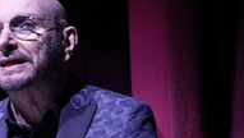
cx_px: 1
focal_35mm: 778
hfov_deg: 2.8
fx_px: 5040
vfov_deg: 1.6
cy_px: 139
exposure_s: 1/320
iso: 3200
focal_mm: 315
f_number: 6.3
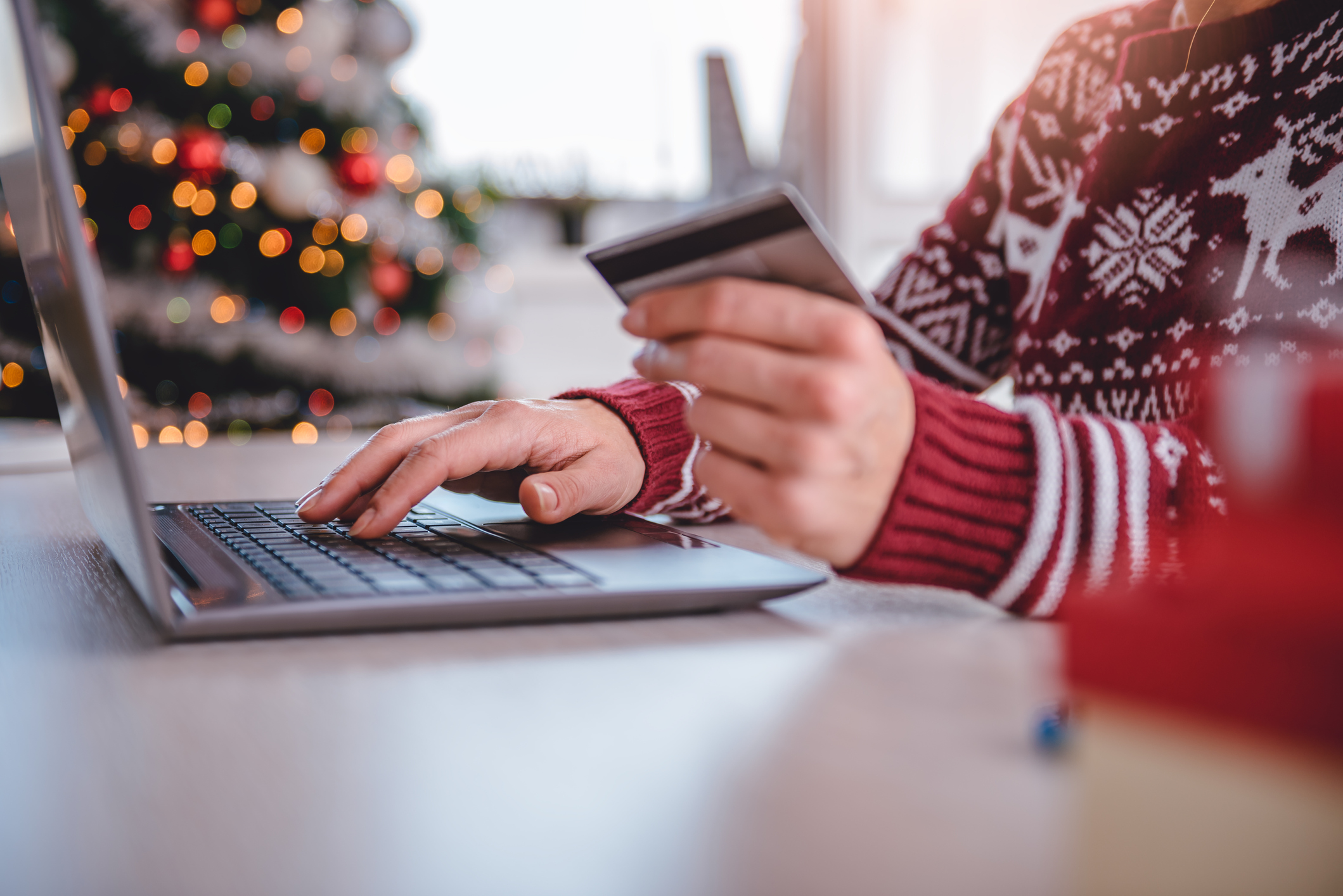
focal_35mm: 50
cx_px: 672
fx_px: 1866
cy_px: 448
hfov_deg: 39.6
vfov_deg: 27.0
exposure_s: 1/160
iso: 100
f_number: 2.8
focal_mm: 50
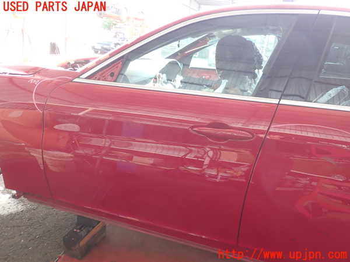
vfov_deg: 46.8
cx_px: 175
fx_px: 303
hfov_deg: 60.0
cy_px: 131
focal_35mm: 30
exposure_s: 1/60
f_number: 2.3
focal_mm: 5.4
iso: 160
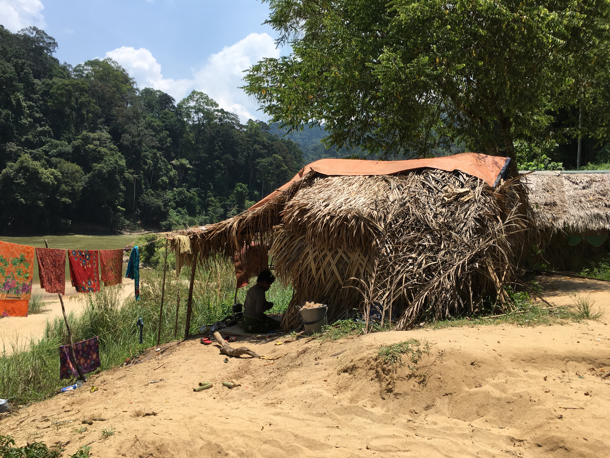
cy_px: 229
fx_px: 511
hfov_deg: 61.7
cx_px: 305
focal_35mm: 29
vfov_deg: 48.2
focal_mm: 4.15
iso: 25
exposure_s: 1/1479
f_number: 2.2
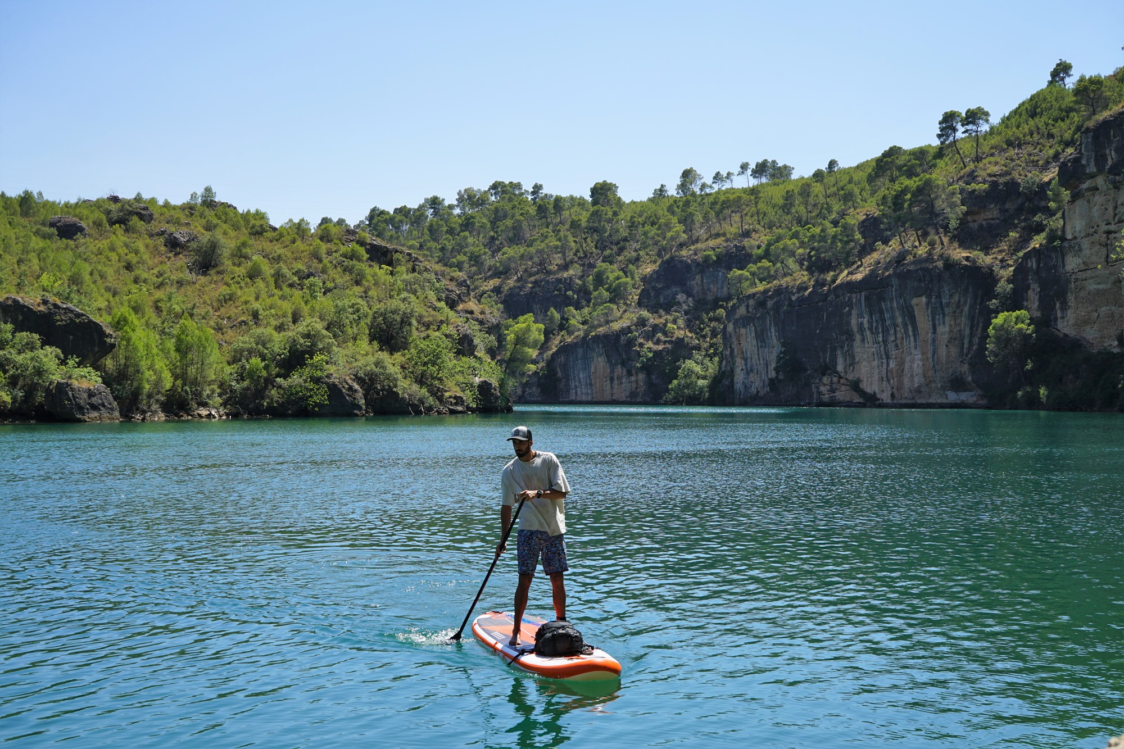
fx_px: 1436
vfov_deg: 29.2
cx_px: 562
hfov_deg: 42.7
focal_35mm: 46
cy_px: 374
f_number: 11
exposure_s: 1/125
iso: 100
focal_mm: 46
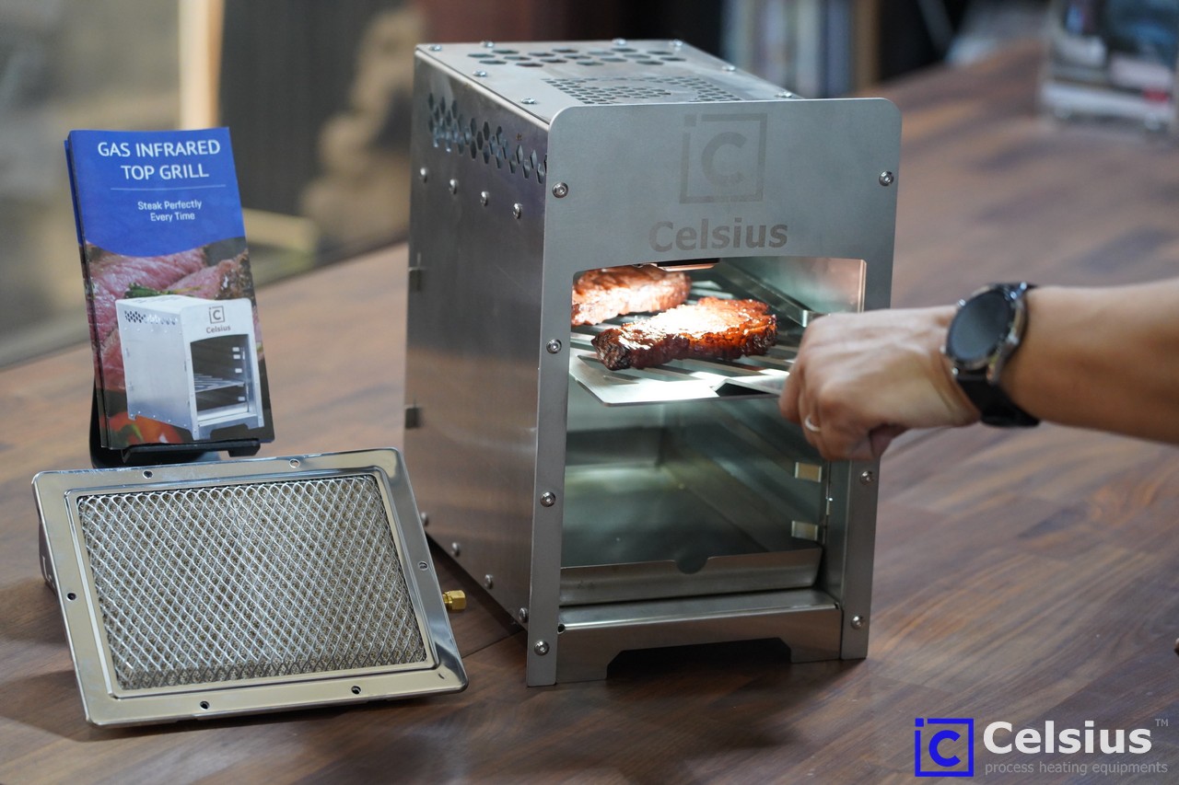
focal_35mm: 105
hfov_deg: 19.5
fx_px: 3438
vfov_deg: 13.0
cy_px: 392
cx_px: 590
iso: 5000
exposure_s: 1/125
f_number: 4
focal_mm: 105
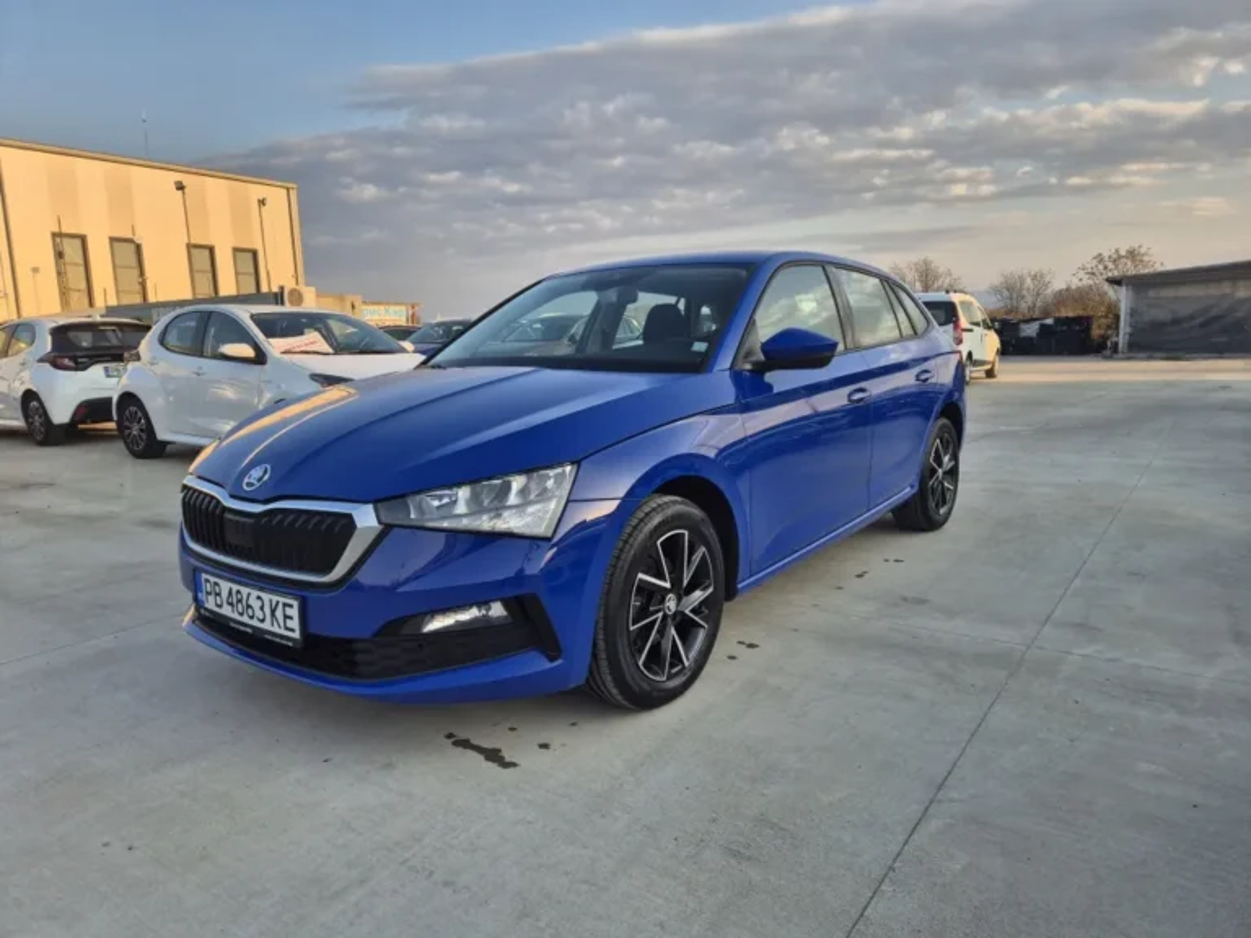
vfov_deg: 58.9
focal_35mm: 23
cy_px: 469
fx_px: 831
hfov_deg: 73.9
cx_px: 626
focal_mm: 5.4
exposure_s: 1/756
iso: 25
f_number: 1.8
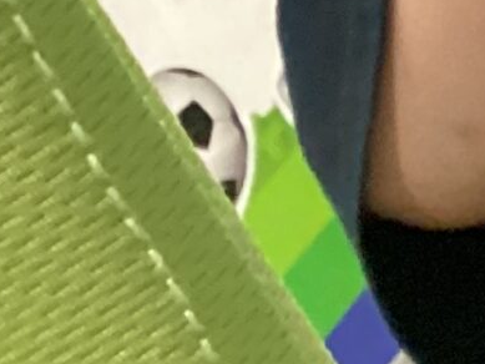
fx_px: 2859
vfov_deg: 6.9
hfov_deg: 8.0
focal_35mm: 204
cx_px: 1581
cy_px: -494
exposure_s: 1/30
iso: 400
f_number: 2.4
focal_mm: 3.3
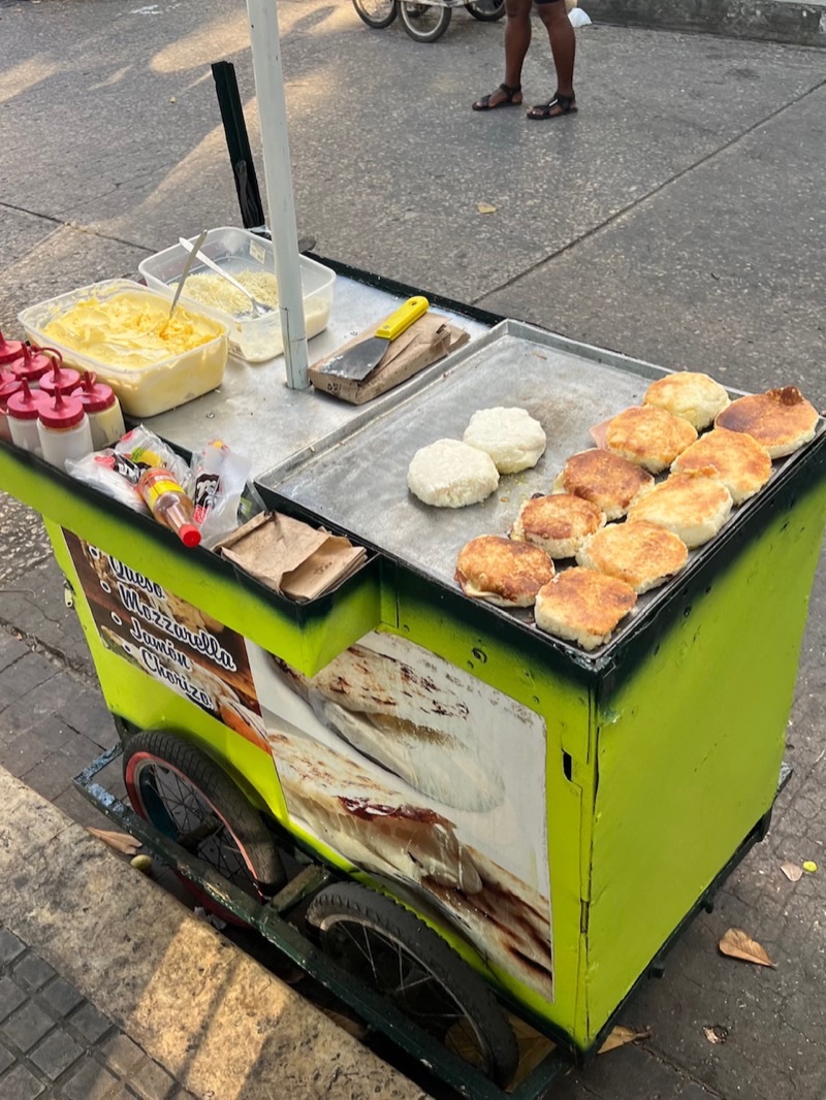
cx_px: 413
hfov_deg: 53.1
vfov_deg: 67.3
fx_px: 827
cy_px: 550
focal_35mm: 26
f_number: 1.5
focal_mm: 5.7
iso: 40
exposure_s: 1/220
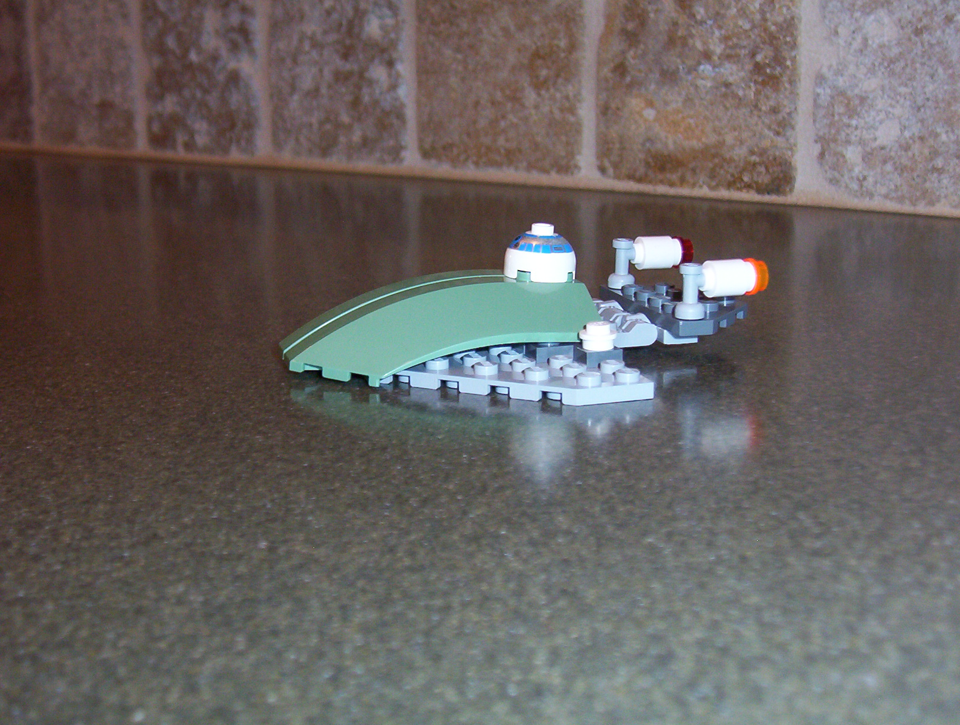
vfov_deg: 28.7
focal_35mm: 51
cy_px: 362
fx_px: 1418
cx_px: 480
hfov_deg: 37.4
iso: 140
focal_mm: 7.88
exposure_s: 1/37.4
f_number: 3.16
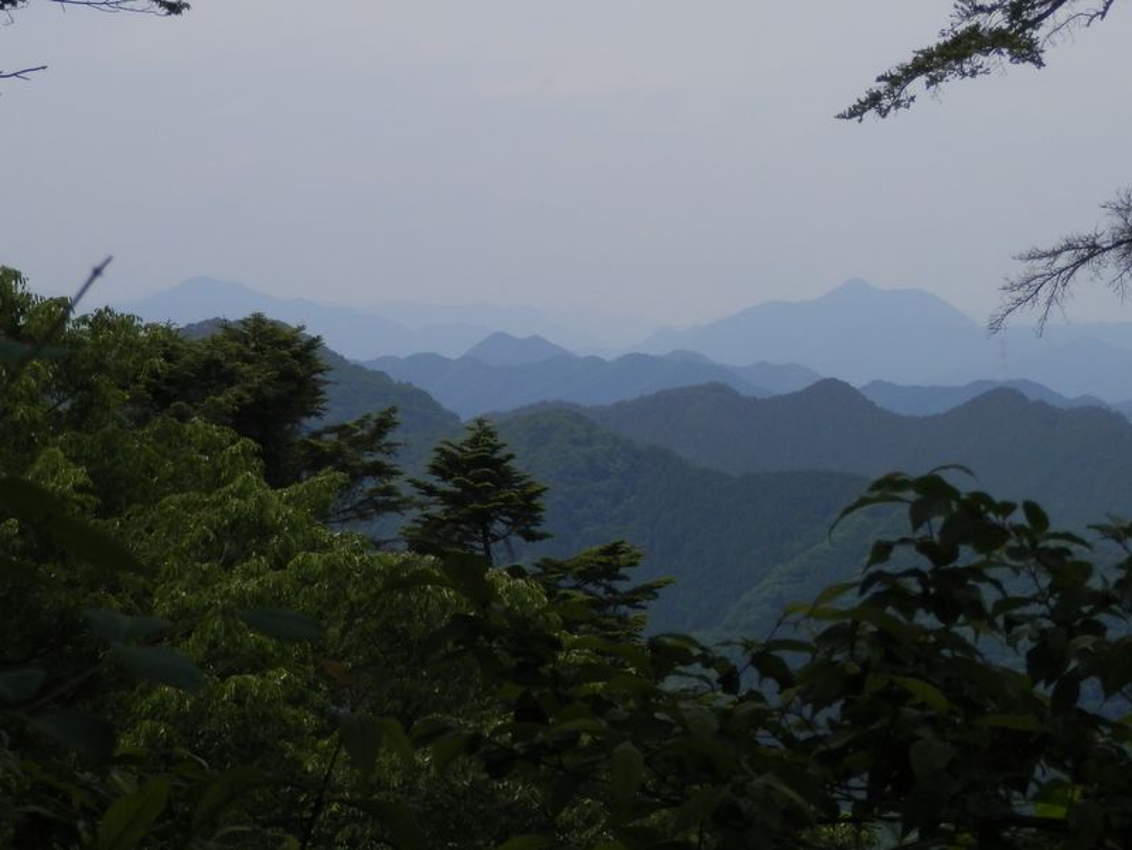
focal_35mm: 88
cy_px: 425
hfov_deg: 22.2
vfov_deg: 16.8
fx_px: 2879
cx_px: 566
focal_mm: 15.8
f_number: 13.5
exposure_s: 1/160
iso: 100
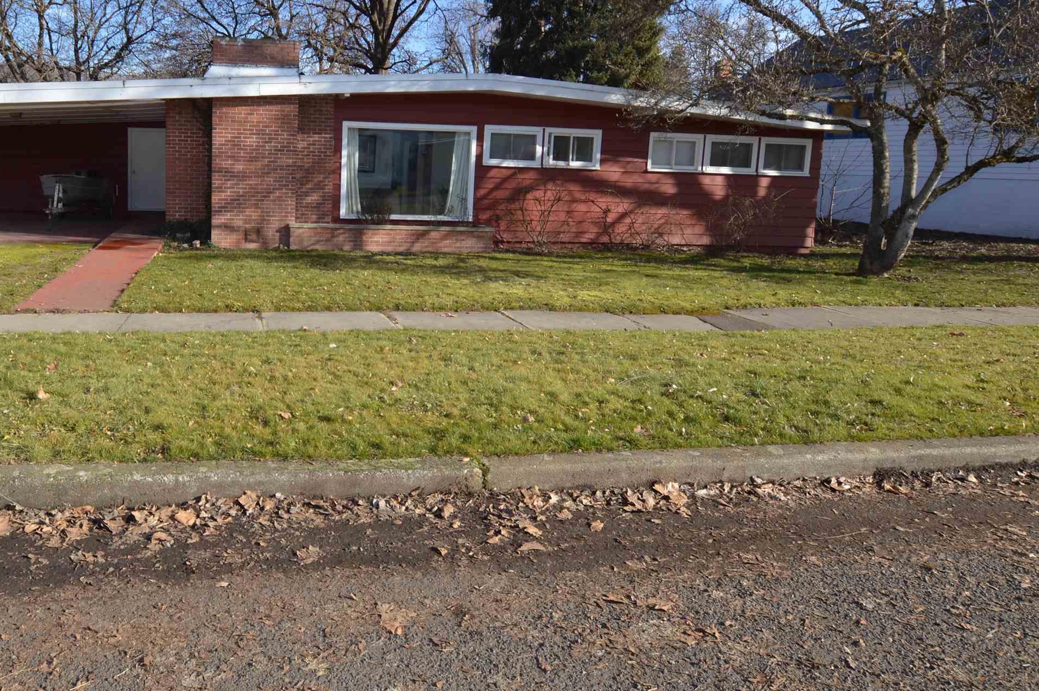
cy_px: 265
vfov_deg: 52.5
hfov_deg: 71.4
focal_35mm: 24
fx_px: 692
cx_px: 339
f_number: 8
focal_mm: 10
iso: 100
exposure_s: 1/200
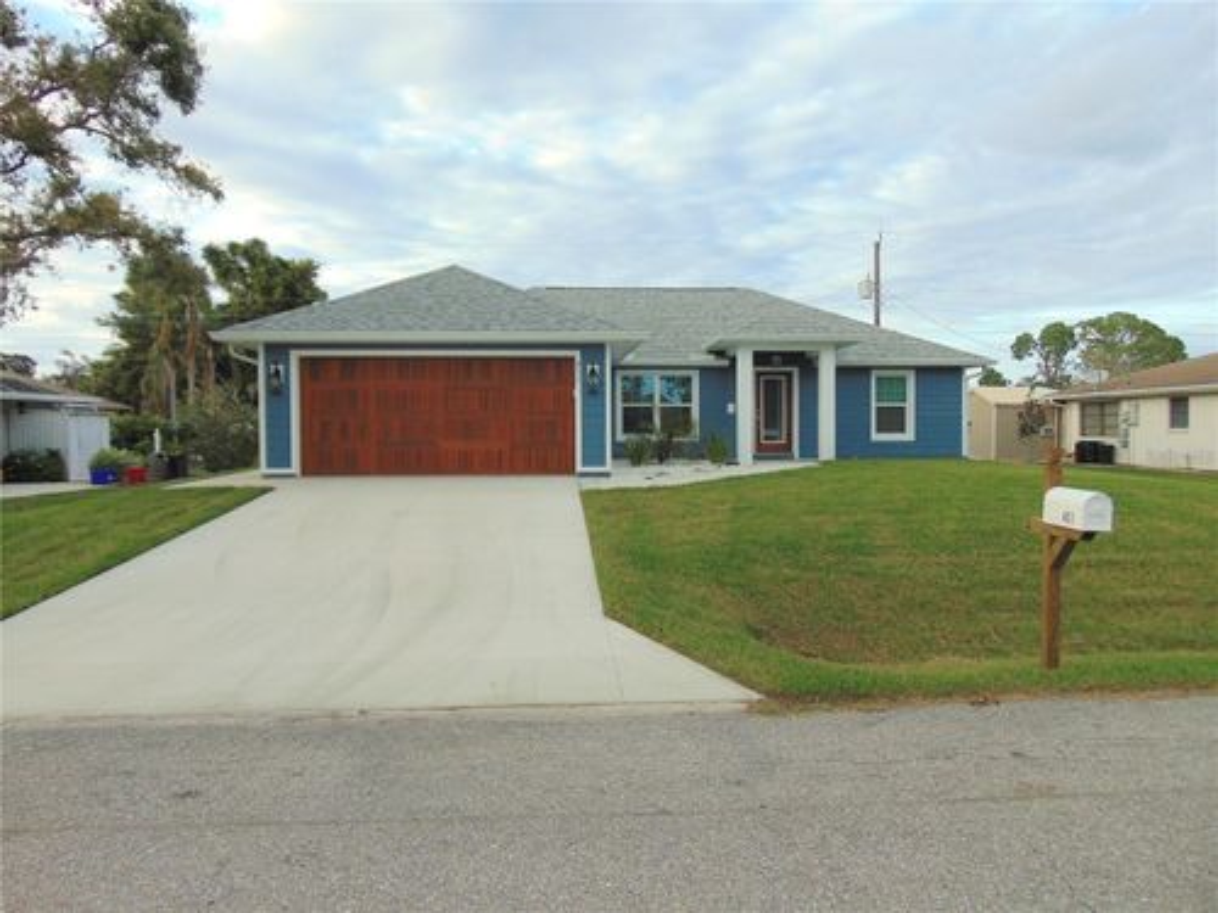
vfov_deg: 54.9
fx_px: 880
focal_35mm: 25
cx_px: 609
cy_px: 456
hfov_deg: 69.4
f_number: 3
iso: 80
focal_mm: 4.5
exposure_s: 1/200
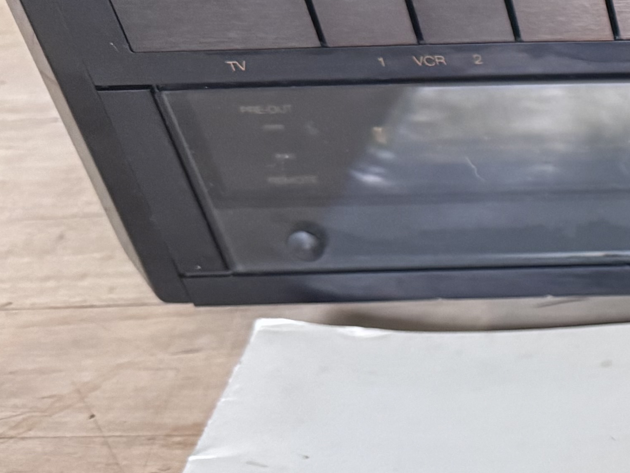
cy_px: 353
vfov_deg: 16.2
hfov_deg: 17.2
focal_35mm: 91
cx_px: 1164
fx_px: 1656
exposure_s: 1/60
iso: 500
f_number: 1.78
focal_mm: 6.76
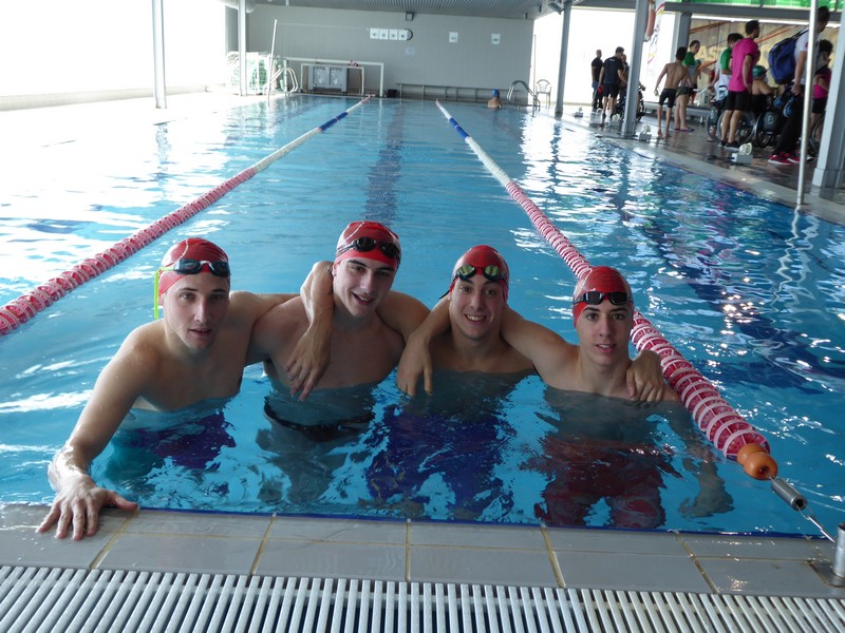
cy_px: 316
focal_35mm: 35
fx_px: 854
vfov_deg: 40.7
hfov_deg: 52.6
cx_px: 422
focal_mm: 6.3
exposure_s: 1/60
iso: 100
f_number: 3.7
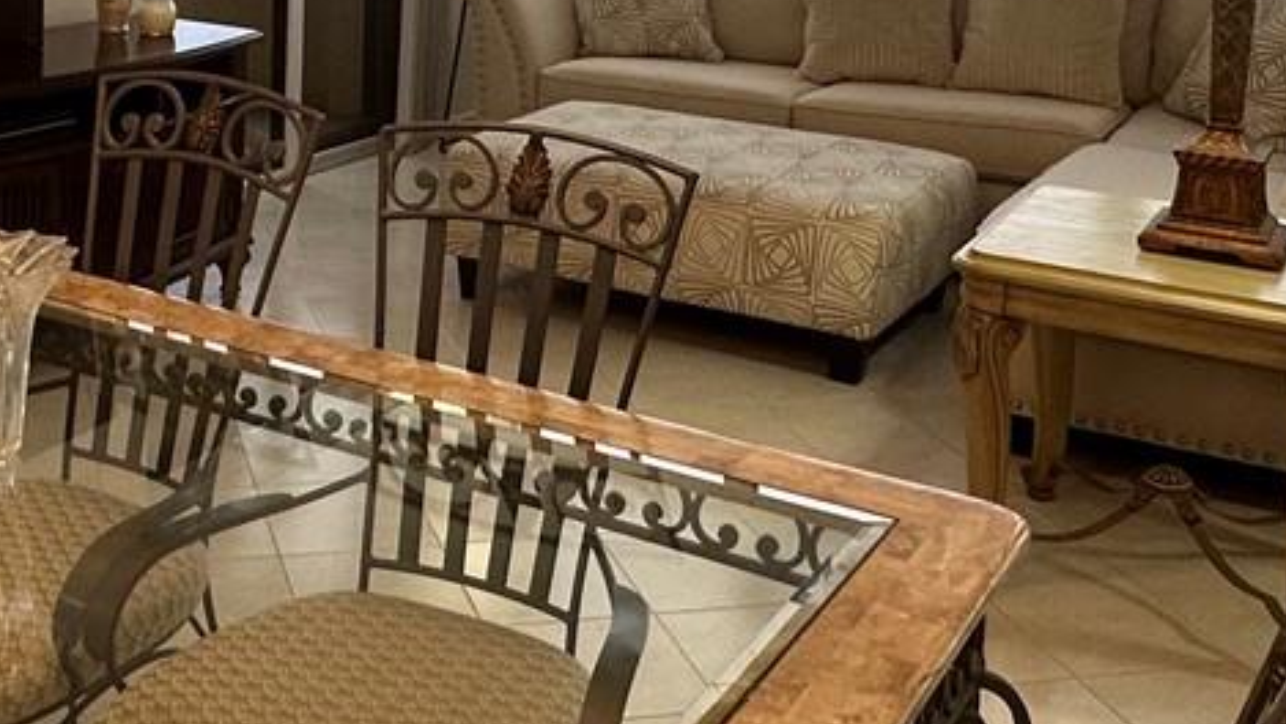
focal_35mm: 52
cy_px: -66
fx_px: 1773
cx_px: 351
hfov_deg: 39.0
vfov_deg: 21.9
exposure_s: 1/120
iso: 125
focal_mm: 2.22
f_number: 2.2
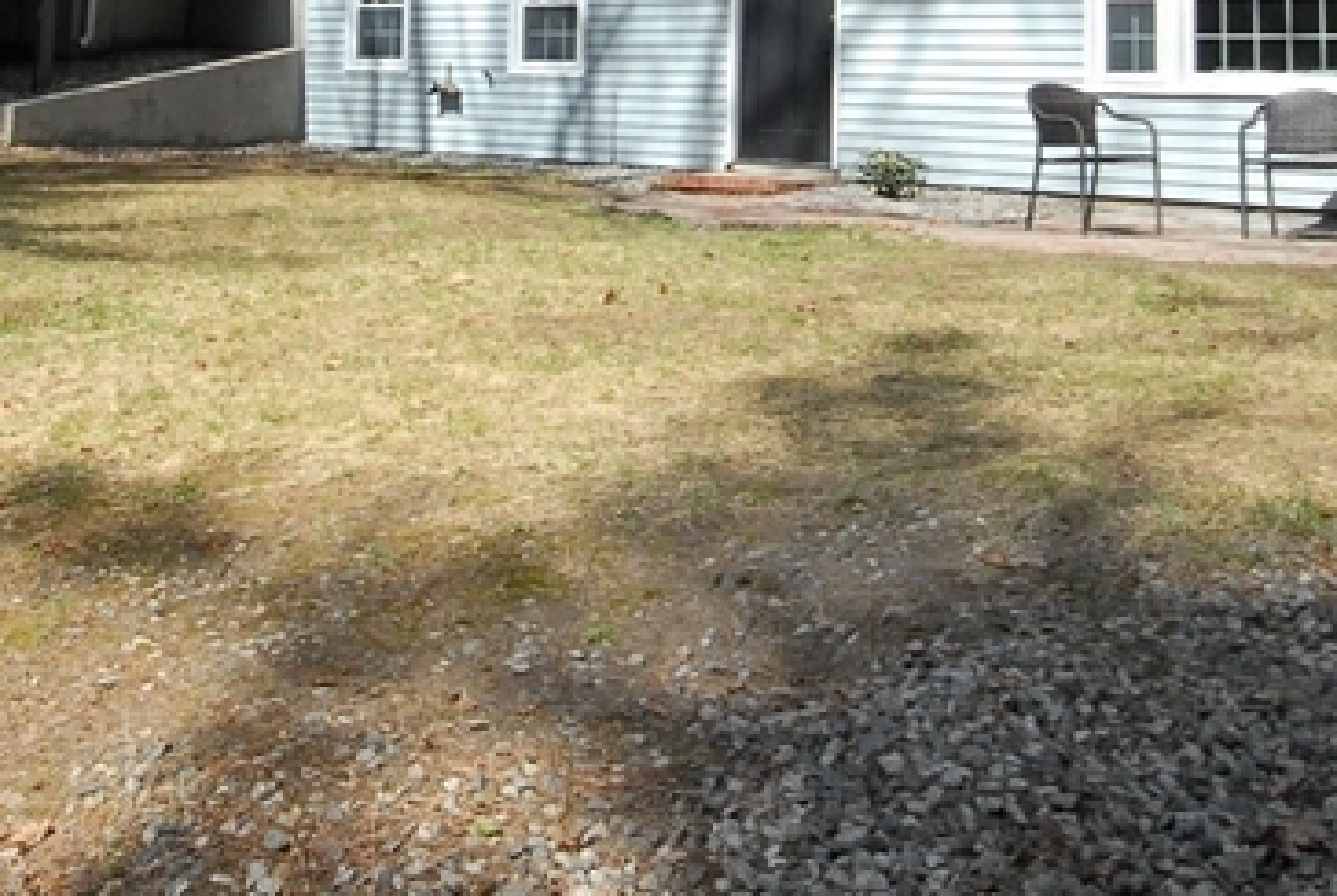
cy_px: -118
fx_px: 1726
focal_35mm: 46
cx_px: 551
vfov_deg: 26.5
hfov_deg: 42.2
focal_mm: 11
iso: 200
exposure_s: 1/80
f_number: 13
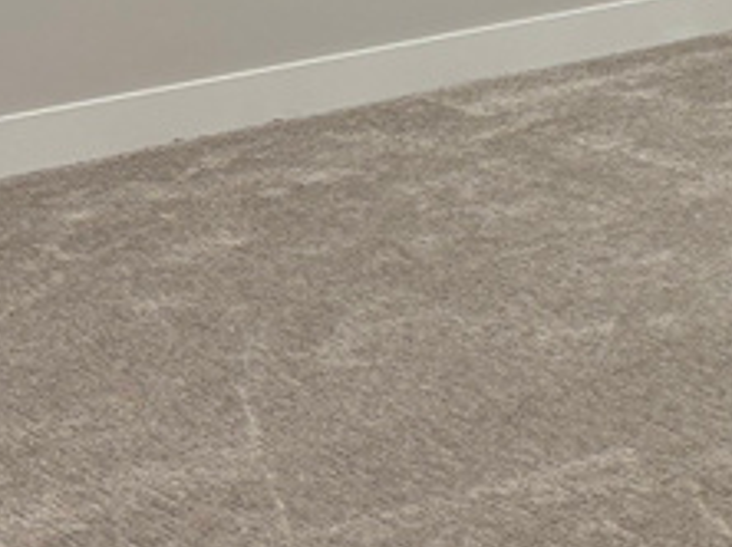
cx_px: 1029
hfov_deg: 15.4
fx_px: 2535
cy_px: -435
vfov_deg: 11.4
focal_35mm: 120
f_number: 1.6
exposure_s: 1/60
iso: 80
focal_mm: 5.96
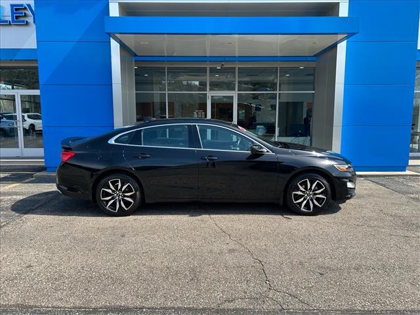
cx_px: 210
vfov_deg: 53.1
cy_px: 158
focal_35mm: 26
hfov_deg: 67.3
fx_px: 315
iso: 50
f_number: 1.5
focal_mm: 5.7
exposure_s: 1/1468
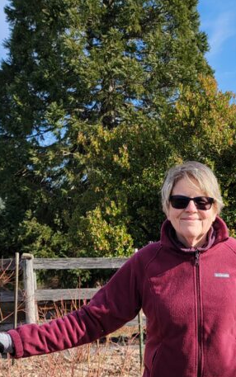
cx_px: 235
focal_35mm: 57
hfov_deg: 21.9
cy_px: 316
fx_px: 586
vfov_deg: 34.3
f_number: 1.8
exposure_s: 1/720
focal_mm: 6.7
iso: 16
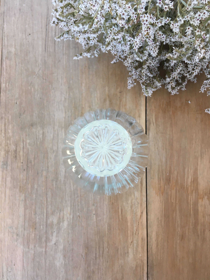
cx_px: 105
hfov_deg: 48.2
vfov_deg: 61.7
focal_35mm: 29
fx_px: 235
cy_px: 140
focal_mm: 4.15
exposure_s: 1/33
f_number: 2.2
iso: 25
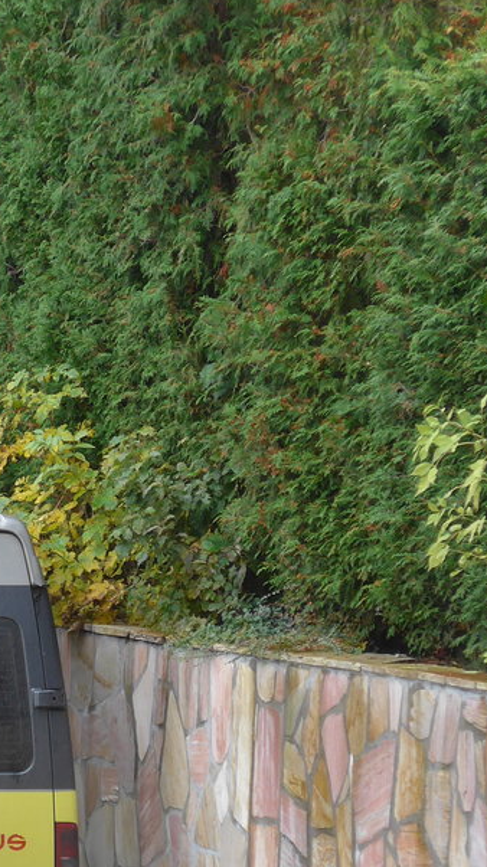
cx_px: -125
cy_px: 616
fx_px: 5494
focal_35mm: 239
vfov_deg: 9.0
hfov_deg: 5.1
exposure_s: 1/80
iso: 160
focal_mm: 21.6
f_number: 4.9
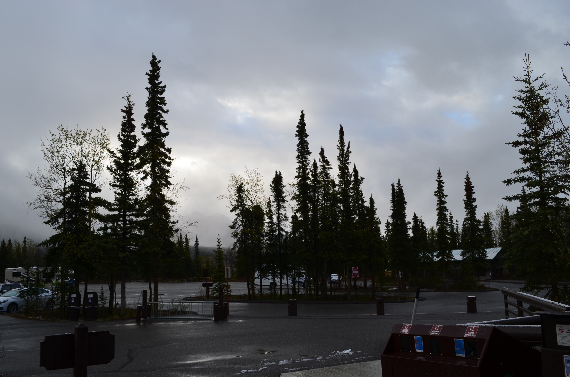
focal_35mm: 33
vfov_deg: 39.8
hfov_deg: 57.3
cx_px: 285
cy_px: 188
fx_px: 521
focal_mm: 22
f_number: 11
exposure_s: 1/100
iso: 200
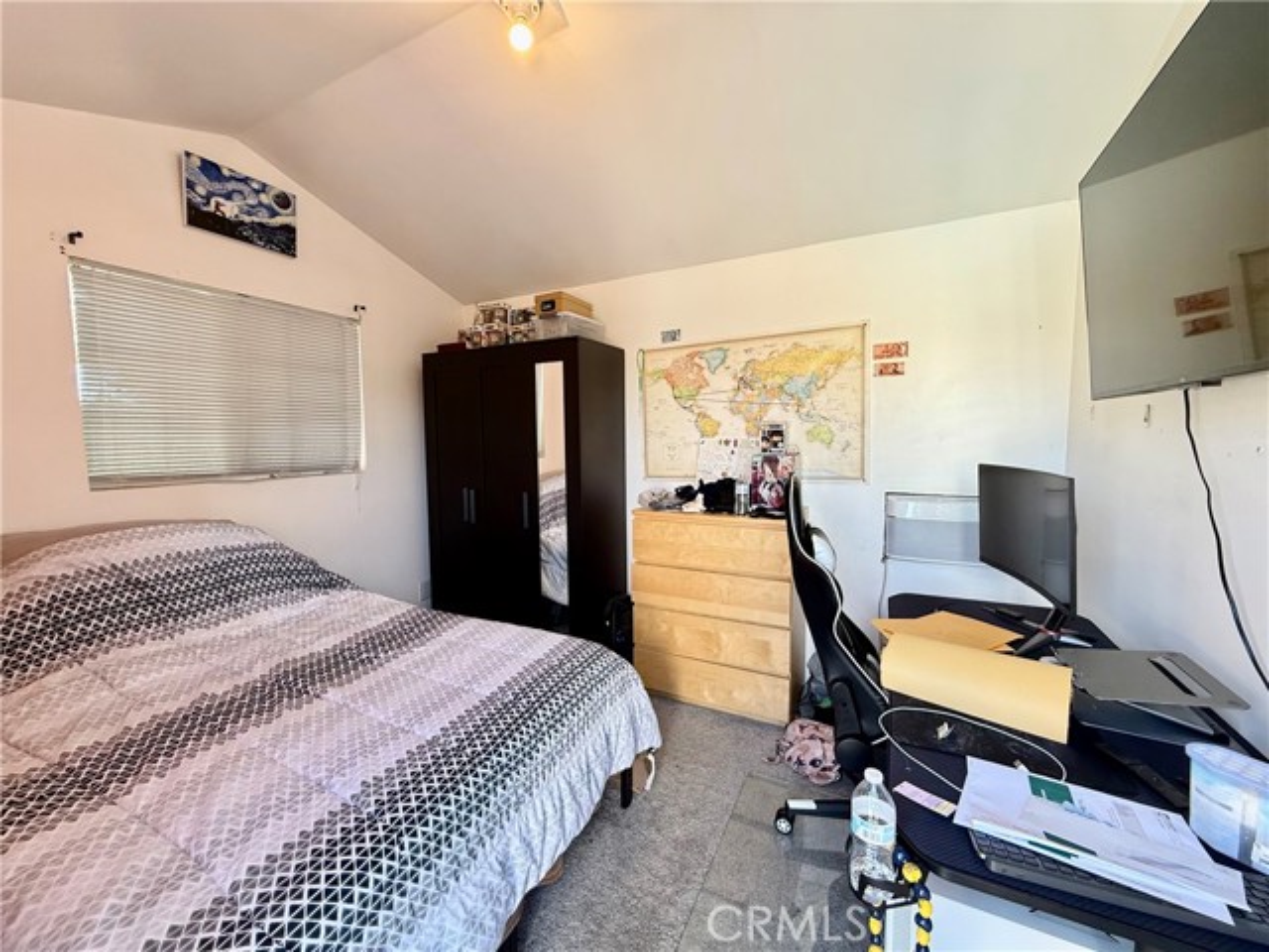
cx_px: 634
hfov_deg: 102.1
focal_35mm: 14
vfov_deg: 85.7
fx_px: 513
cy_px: 476
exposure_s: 1/99
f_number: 2.2
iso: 160
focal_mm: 2.22
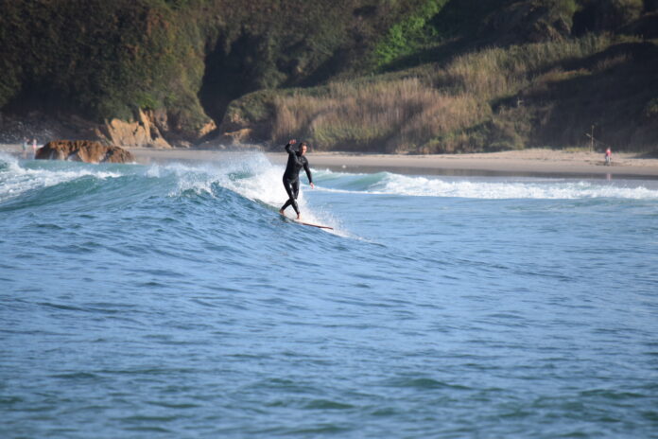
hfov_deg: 4.6
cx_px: 329
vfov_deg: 3.1
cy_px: 220
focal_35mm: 450
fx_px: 8224
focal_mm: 300
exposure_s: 1/1600
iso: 400
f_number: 6.3
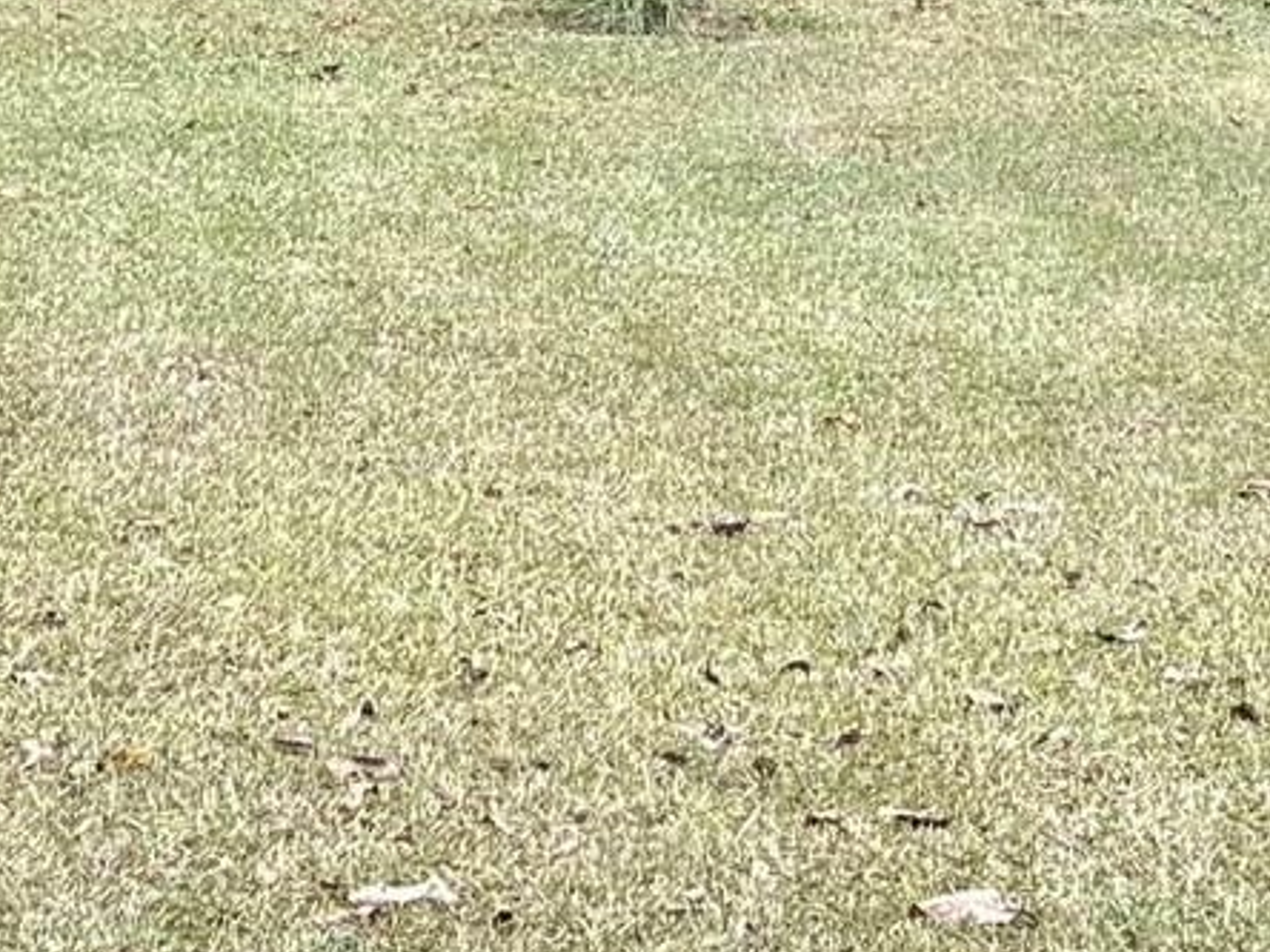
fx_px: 6604
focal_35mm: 180
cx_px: 678
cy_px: -815
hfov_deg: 11.0
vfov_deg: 7.9
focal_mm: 5.96
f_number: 1.6
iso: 64
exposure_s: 1/629
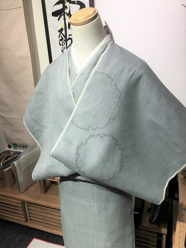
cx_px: 93
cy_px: 124
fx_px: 208
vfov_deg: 61.7
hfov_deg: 48.2
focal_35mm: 29
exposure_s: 1/30
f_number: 2.2
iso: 25
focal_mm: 4.15
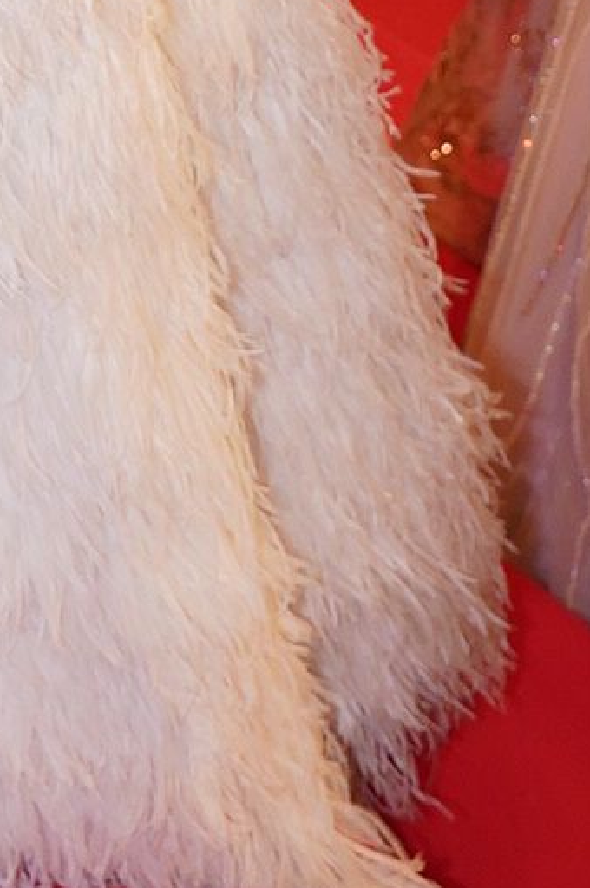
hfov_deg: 8.9
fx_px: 3623
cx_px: -498
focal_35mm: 147
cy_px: -879
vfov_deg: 12.4
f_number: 4
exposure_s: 1/100
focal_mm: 25
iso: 1250
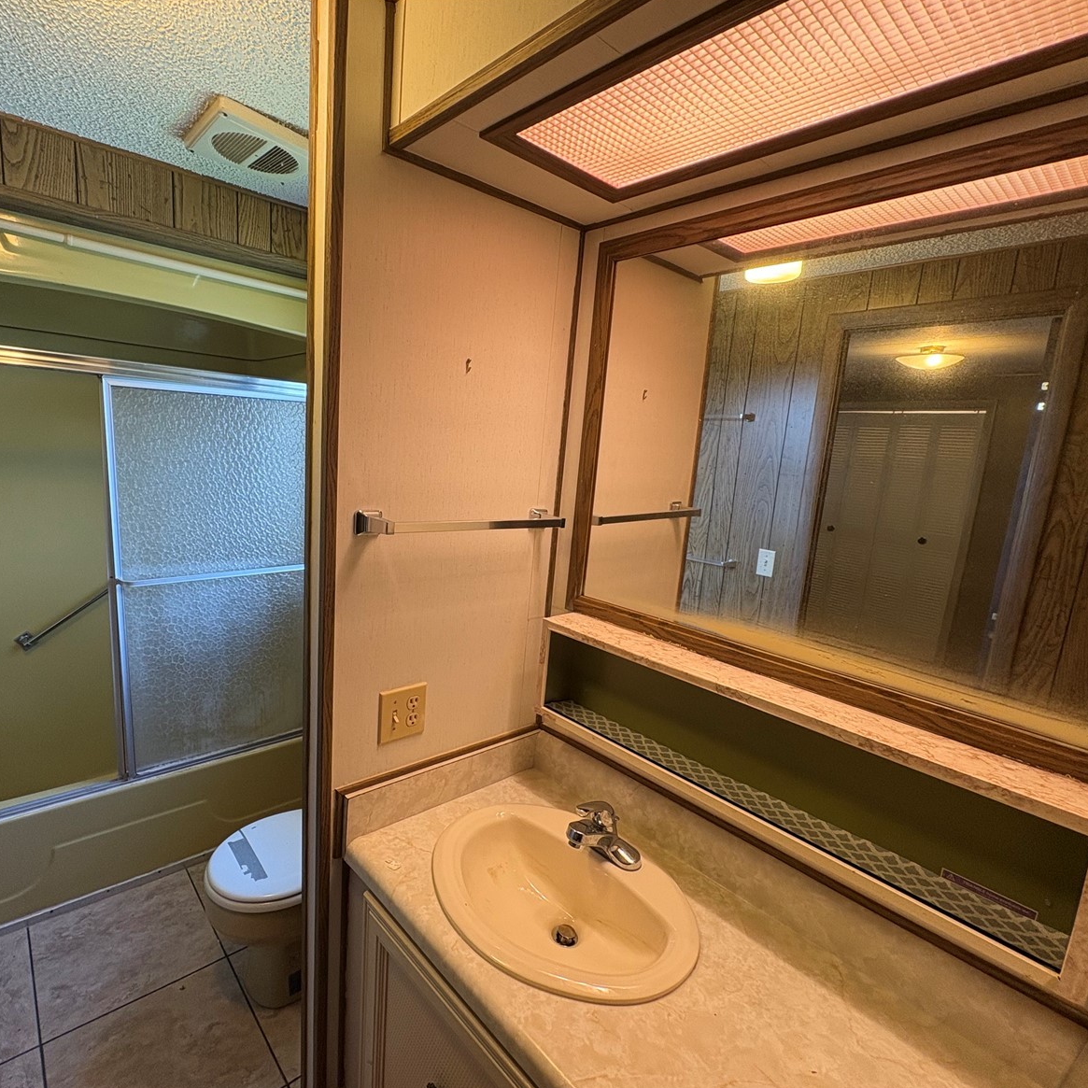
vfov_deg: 84.0
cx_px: 473
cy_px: 555
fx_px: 605
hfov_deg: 83.5
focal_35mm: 17
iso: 125
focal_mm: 2.22
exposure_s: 1/60
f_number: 2.2
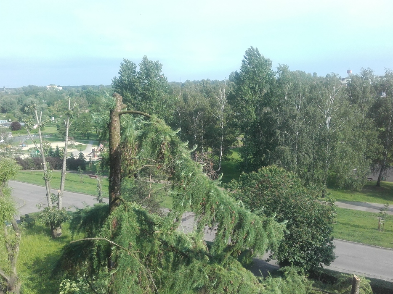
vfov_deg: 41.7
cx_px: 188
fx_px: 386
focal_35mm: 34
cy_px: 160
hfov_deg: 54.0
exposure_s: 1/520
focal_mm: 3.3
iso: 50
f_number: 2.2
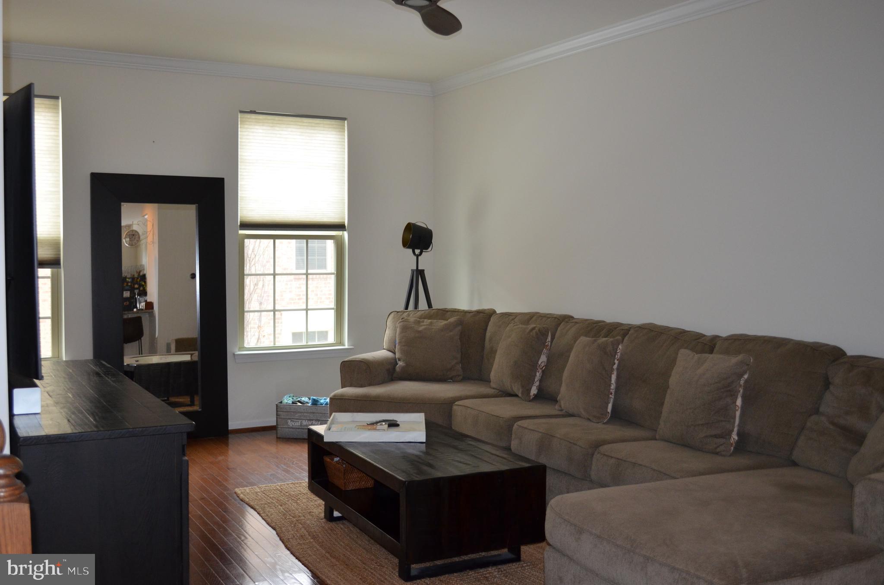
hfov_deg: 53.2
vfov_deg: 36.7
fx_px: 882
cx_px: 442
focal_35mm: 36
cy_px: 292
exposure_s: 1/60
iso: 800
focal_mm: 24
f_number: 4
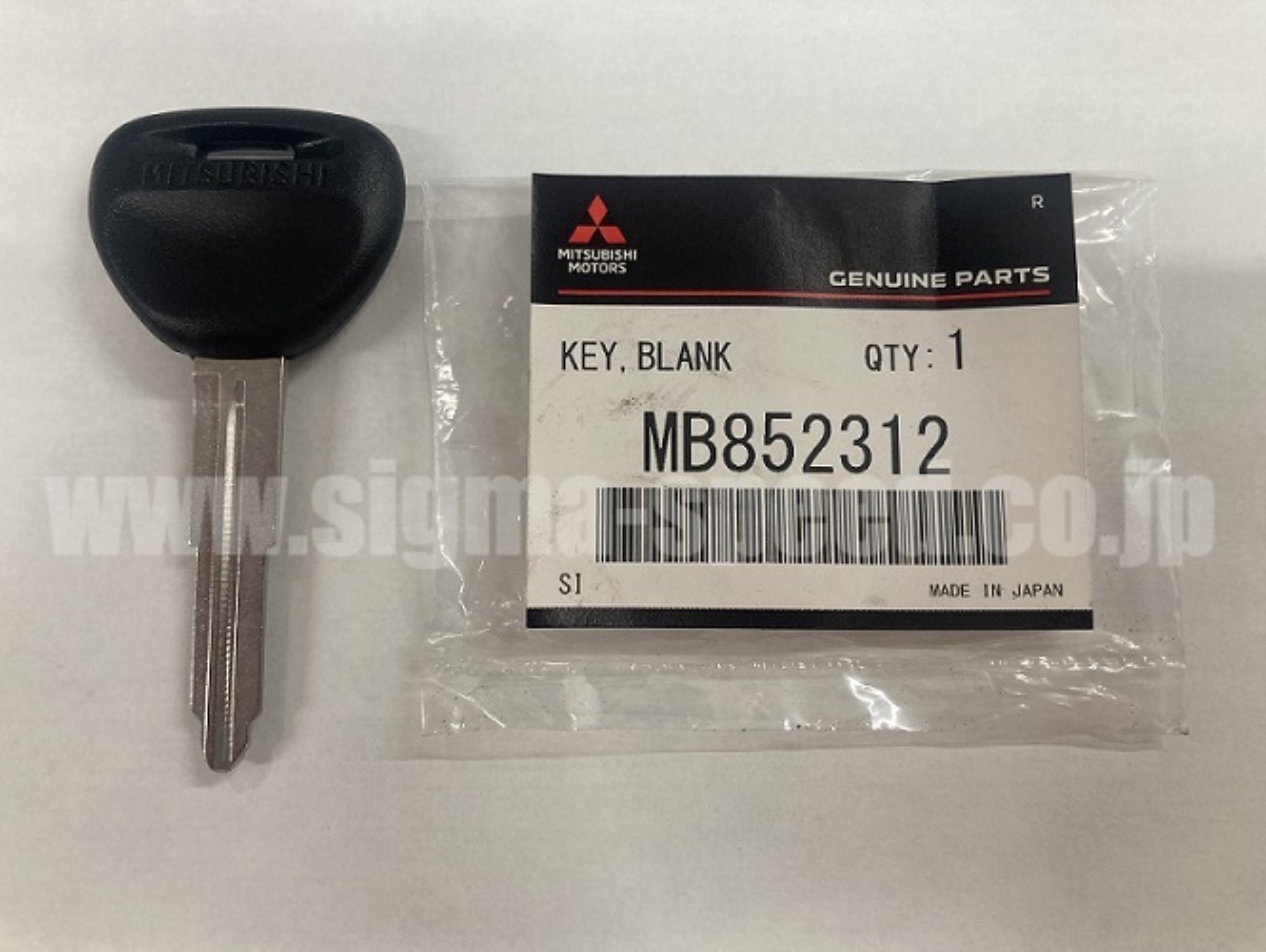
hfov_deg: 63.4
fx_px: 1025
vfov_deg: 49.8
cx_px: 633
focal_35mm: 28
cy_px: 476
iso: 100
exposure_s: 1/60
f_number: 1.8
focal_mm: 3.99
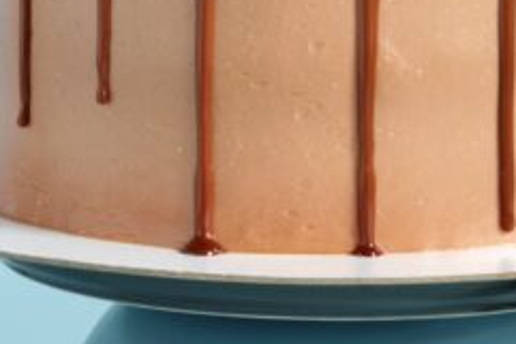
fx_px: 4575
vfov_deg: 4.3
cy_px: -87
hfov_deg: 6.4
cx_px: -154
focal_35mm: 319
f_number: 8
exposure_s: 1/6
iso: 160
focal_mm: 50
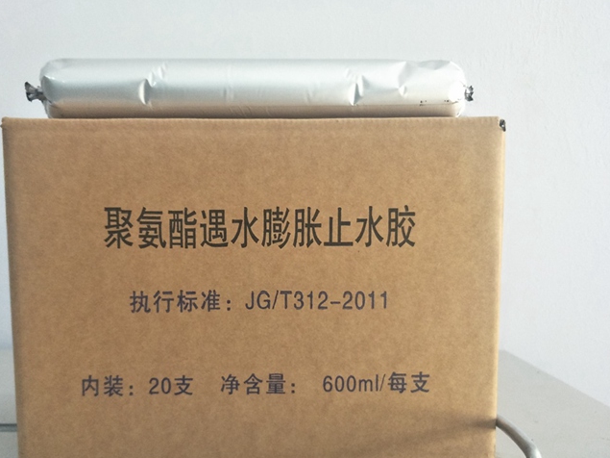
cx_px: 256
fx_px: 458
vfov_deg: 52.9
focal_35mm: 26
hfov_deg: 66.9
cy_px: 261
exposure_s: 1/33
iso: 331
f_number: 1.7
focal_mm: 3.79
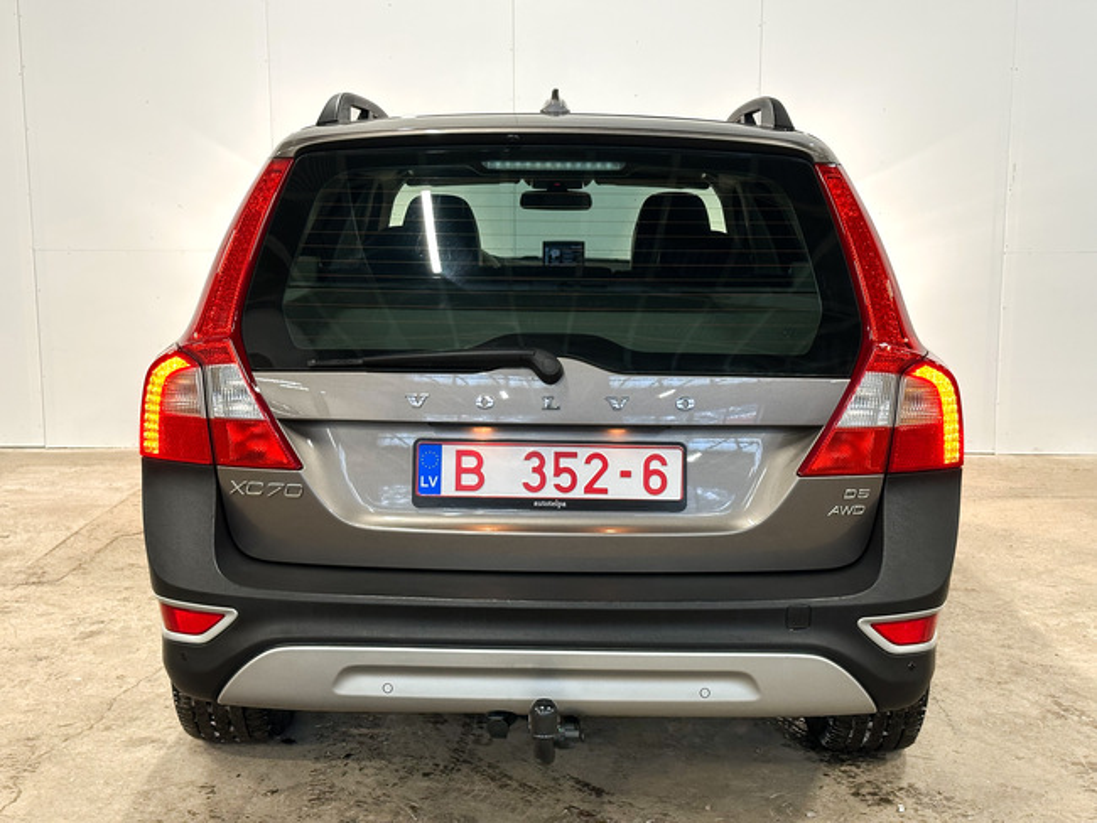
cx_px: 548
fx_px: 1522
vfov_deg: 30.3
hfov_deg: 39.6
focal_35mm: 48
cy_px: 412
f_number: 1.8
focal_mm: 6.86
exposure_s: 1/60
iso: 200
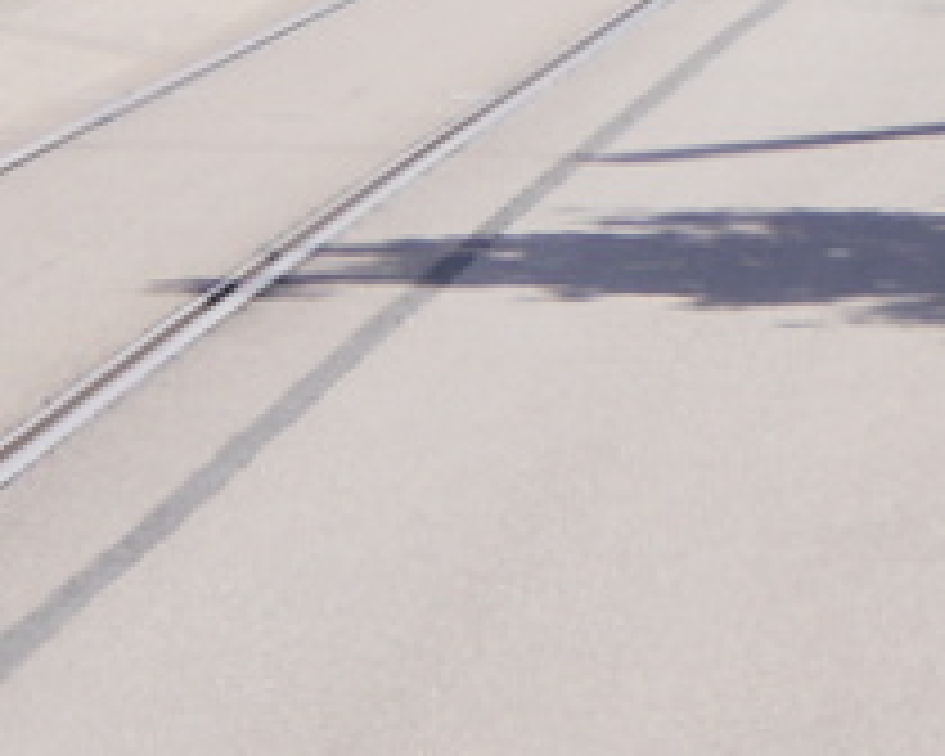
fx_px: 10908
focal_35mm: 390
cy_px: -531
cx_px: -918
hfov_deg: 4.9
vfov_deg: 3.9
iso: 160
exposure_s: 1/320
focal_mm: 42
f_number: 9
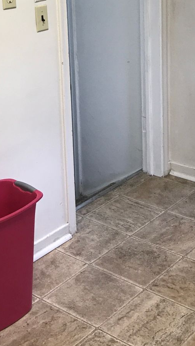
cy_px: 59
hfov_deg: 18.5
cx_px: 106
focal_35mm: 65
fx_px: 597
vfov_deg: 31.4
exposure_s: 1/40
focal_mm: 3.99
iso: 20
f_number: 1.8
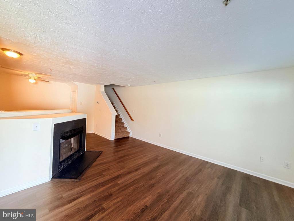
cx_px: 147
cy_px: 110
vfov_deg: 85.7
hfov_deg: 102.1
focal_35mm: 14
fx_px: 119
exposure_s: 1/120
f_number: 2.2
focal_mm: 2.22
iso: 250
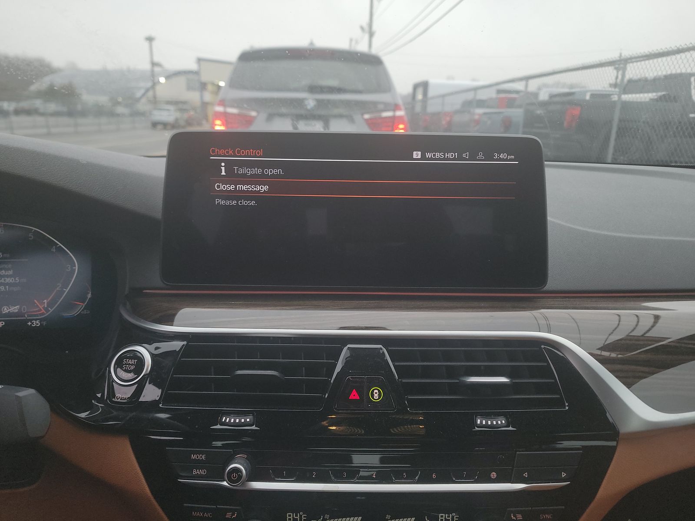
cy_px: 260
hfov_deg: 71.6
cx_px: 348
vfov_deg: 56.8
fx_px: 482
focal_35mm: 24
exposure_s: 1/59
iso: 185
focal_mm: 6.7
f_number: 1.8
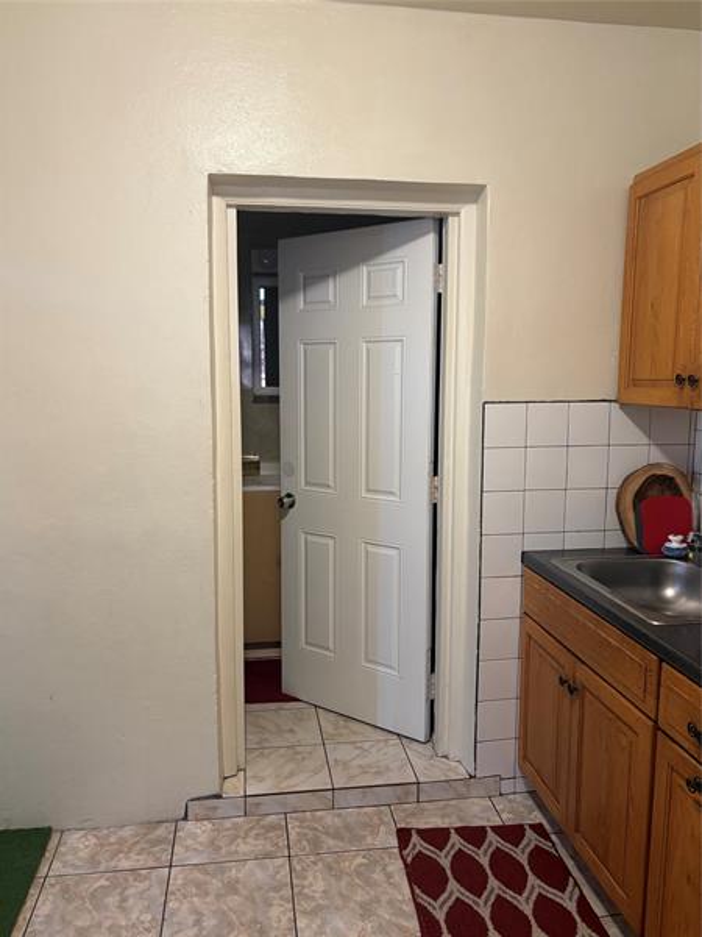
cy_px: 468
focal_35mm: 26
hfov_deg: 53.1
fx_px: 703
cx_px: 351
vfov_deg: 67.3
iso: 200
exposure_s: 1/60
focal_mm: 5.96
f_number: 1.6
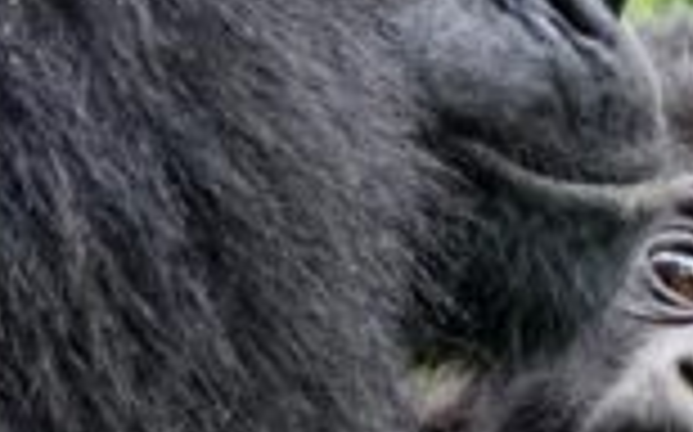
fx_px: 16268
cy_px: 65
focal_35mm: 862
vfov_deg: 1.5
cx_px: 868
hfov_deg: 2.4
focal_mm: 46.41
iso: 800
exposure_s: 1/160
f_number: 4
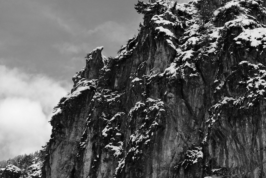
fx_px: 554
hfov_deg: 26.7
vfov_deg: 18.2
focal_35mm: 75
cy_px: 90
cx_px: 198
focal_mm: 28
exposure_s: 1/250
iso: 200
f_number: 8
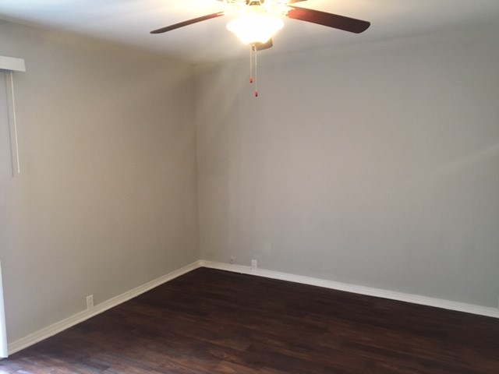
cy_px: 187
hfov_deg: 61.7
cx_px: 250
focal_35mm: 29
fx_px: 418
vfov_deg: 48.2
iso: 200
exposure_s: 1/33
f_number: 2.2
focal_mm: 4.15
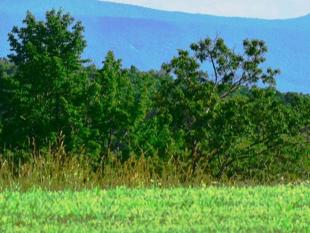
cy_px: -21
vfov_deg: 3.4
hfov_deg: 4.6
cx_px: -26
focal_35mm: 434
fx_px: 3888
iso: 200
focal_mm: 112
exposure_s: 1/200
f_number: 10
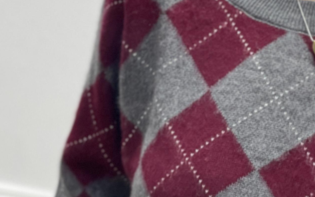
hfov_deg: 9.6
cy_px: 178
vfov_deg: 6.1
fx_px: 1854
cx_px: 322
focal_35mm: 216
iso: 80
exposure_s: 1/100
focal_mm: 7.5
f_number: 2.2
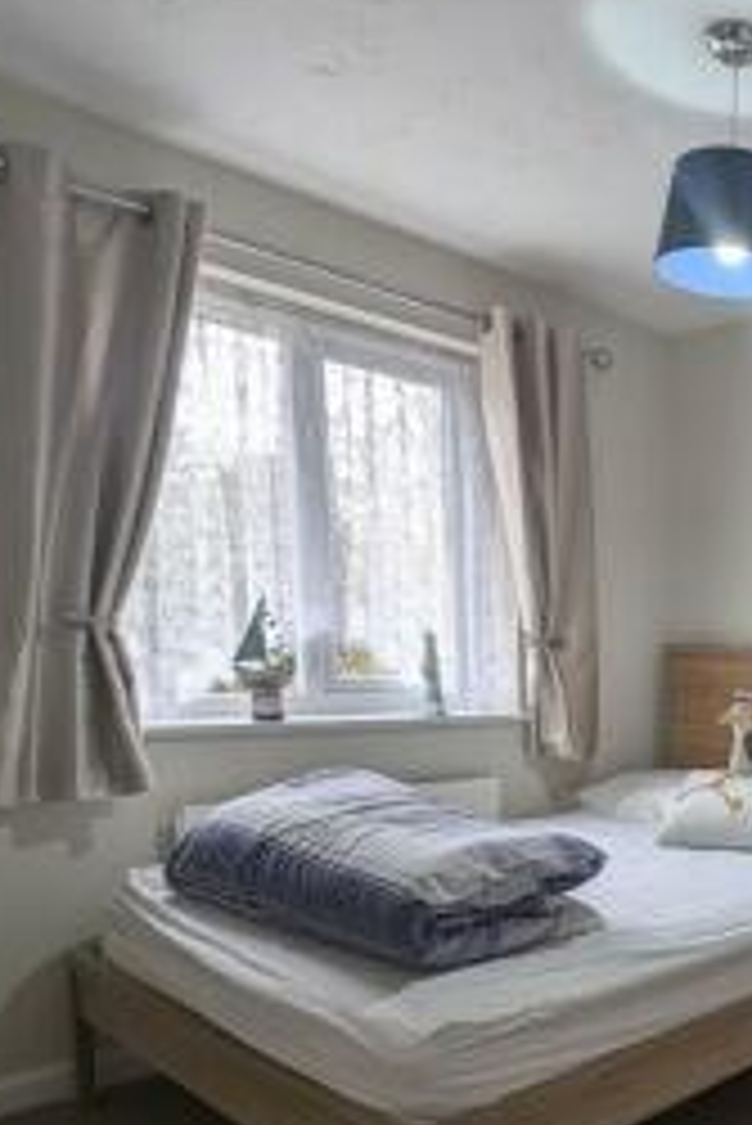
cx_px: 806
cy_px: 772
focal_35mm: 29
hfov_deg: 38.2
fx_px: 907
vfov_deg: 61.7
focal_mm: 2.23
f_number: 1.95
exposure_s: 1/53
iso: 45
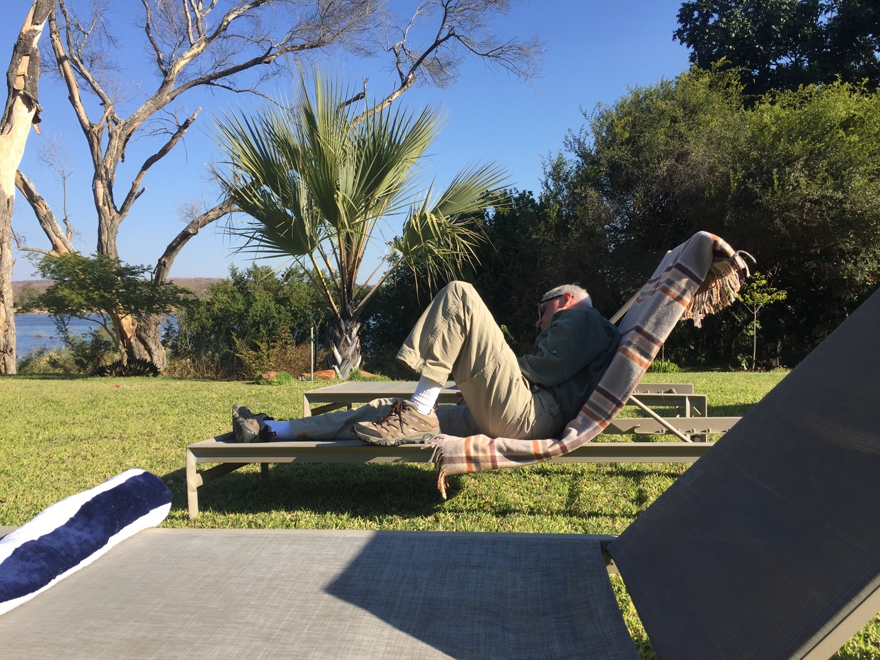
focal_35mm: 29
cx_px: 440
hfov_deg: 61.7
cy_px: 330
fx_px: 737
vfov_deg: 48.2
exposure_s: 1/1130
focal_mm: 4.15
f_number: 2.2
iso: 32
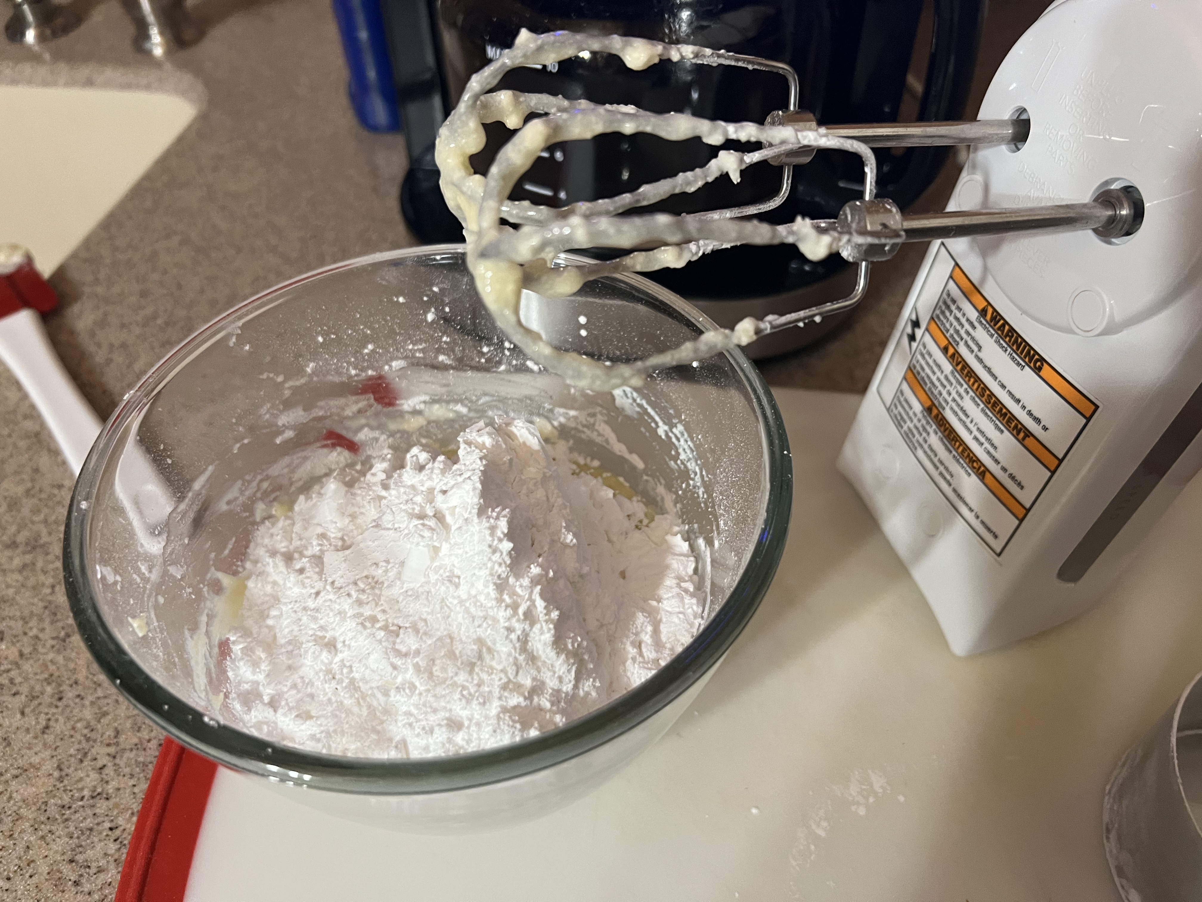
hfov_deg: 67.3
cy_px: 451
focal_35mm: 26
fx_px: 903
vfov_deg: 53.1
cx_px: 601
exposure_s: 1/60
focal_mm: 5.7
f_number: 1.5
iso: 320
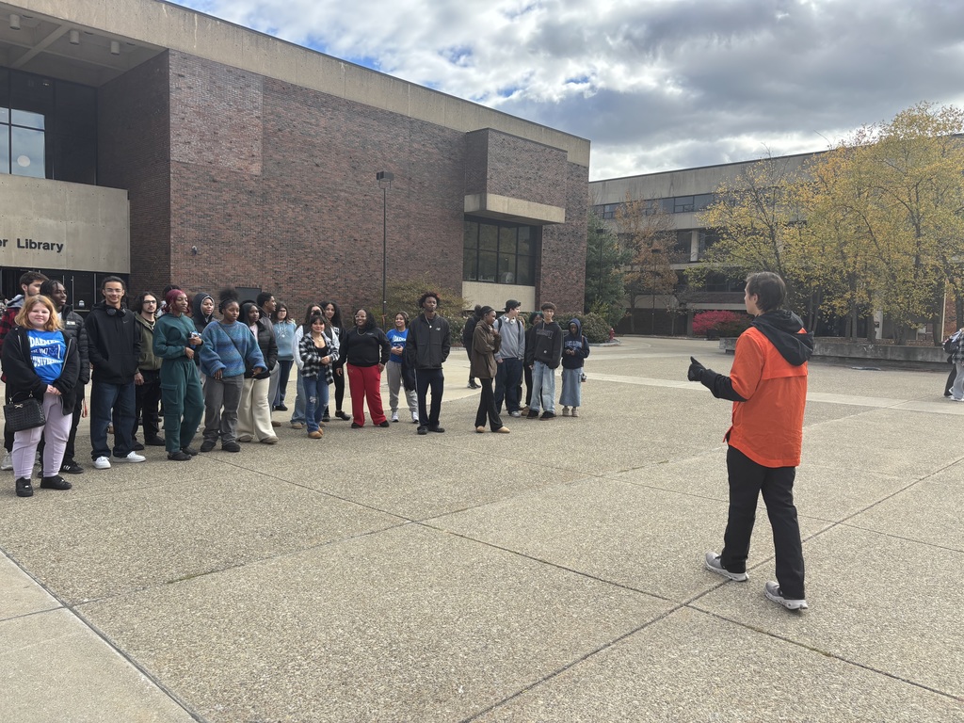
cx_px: 482
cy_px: 362
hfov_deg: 67.3
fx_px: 724
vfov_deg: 53.1
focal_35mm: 26
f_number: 1.6
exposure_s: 1/1311
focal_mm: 5.96
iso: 50
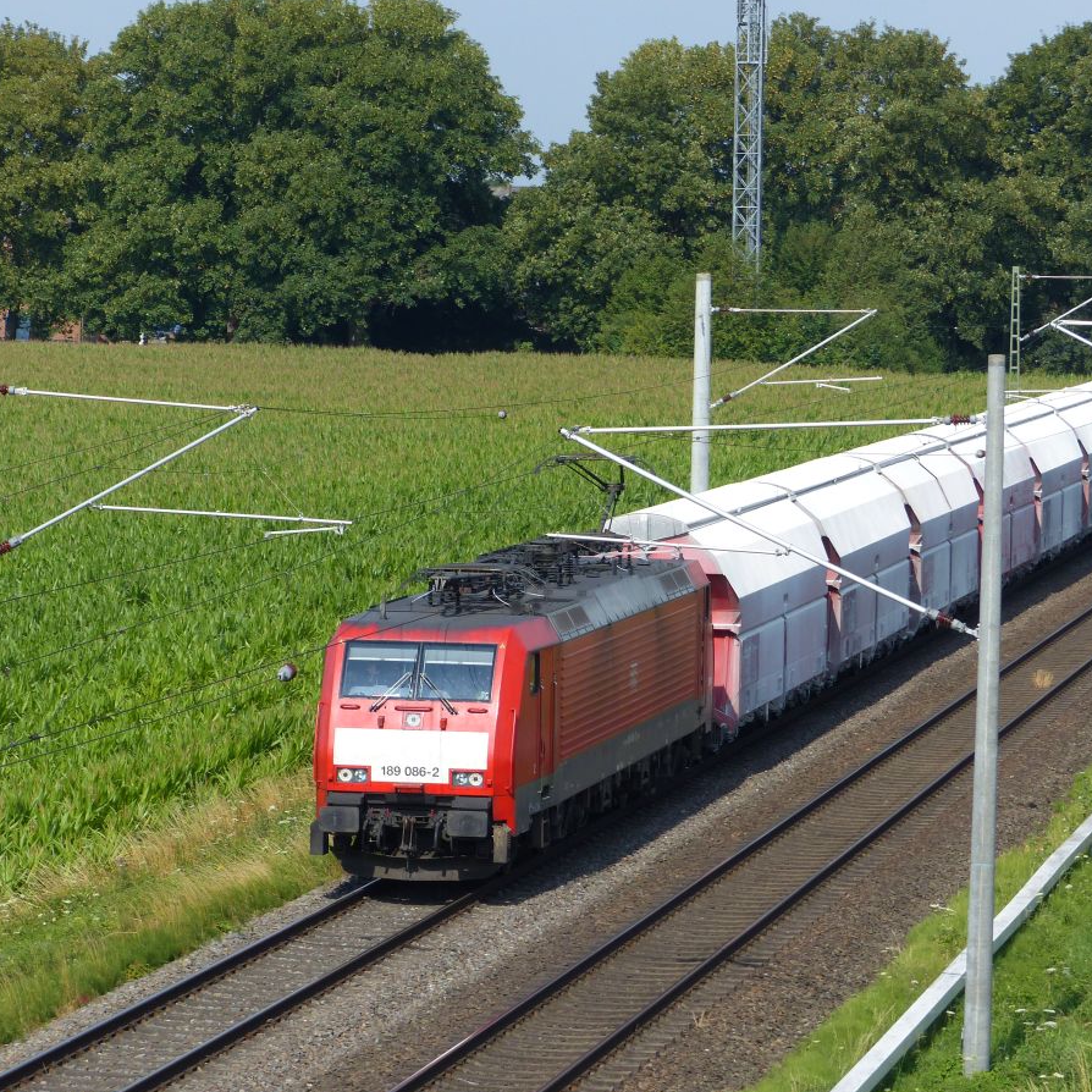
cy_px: 546
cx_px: 410
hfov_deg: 10.2
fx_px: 6139
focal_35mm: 172
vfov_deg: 10.2
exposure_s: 1/800
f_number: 4
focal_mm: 26.1
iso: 100
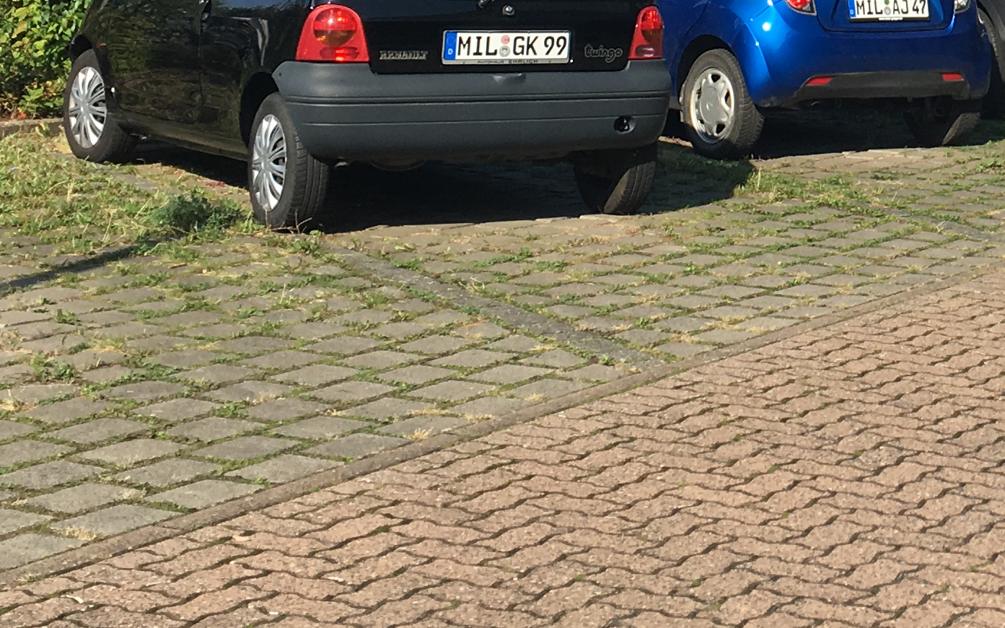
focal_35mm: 89
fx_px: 2437
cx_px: 1101
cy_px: -179
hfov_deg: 22.1
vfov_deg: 14.1
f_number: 2.2
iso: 25
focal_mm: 4.15
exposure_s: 1/1099
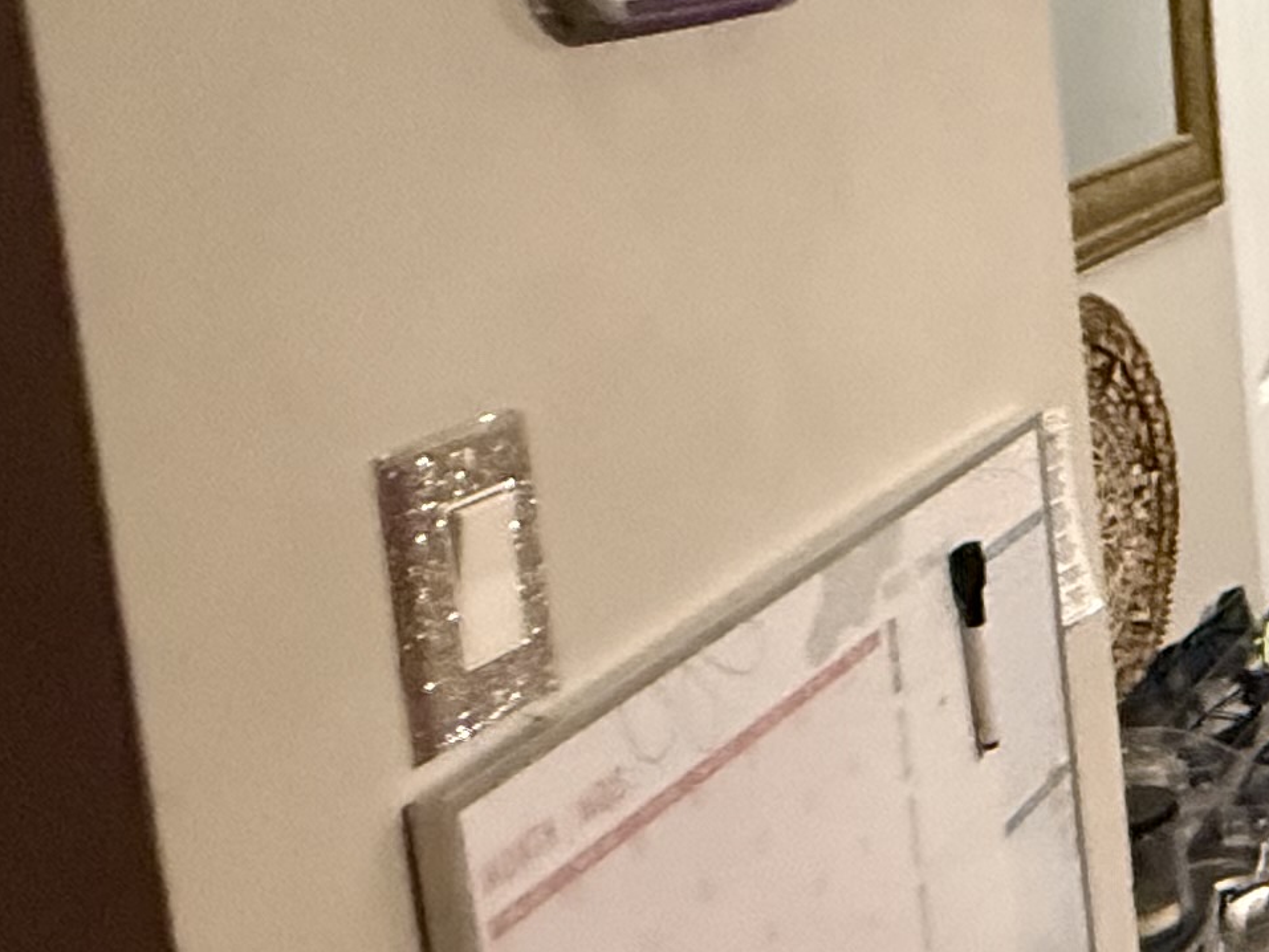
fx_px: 2163
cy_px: 95
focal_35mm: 59
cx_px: 2257
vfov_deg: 24.1
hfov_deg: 21.7
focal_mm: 2.22
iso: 800
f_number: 2.2
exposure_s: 1/60
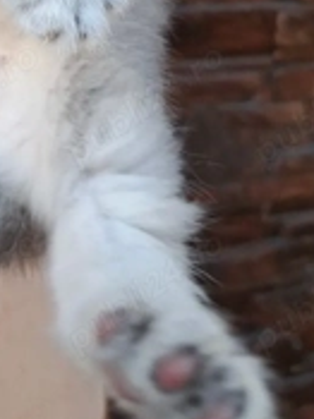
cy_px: -53
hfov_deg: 25.4
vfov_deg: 30.8
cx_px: 7
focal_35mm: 55
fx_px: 666
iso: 50
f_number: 1.8
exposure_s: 1/100
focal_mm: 5.23
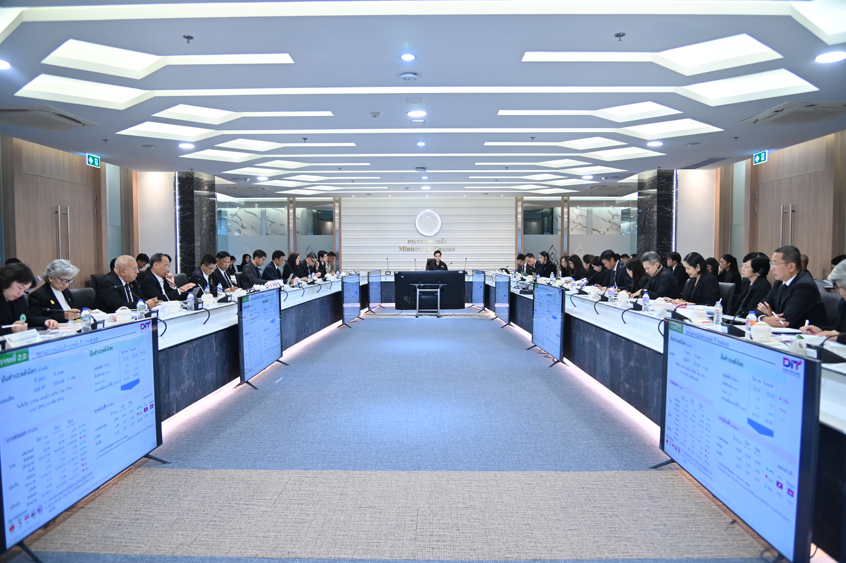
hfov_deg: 73.8
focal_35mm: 24
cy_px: 282
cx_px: 423
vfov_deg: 53.1
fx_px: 564
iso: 2200
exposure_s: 1/125
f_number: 4
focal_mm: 24
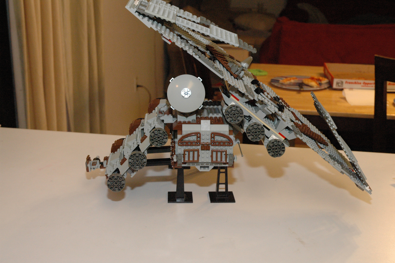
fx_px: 625
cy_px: 132
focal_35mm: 57
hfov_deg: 35.1
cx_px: 198
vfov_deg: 23.7
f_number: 7.1
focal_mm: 38
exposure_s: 1/60
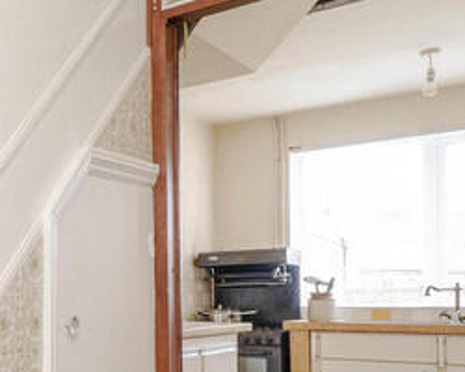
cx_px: -206
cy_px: 291
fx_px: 688
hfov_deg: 27.6
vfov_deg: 29.6
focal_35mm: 50
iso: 2000
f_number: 5.6
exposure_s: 1/60
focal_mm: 13
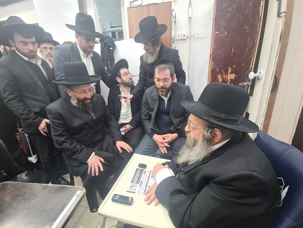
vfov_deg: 85.6
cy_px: 121
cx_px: 147
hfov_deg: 102.0
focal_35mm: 14
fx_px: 123
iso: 80
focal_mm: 2.22
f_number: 2.2
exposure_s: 1/50
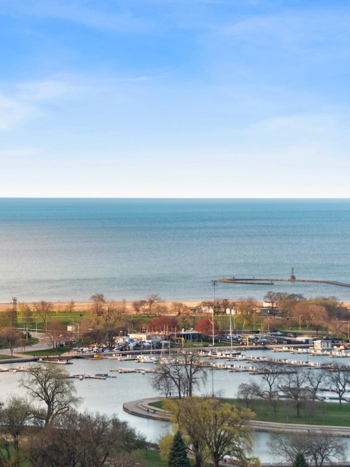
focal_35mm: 172
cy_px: 224
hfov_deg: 8.6
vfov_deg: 11.5
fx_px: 2319
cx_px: 70
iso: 100
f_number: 5.6
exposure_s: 1/50
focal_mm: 90
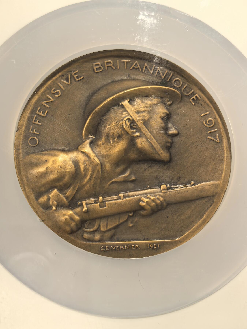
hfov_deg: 27.0
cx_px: 124
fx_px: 514
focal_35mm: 54
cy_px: 164
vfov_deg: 35.5
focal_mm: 6.98
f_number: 2
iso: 160
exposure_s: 1/50
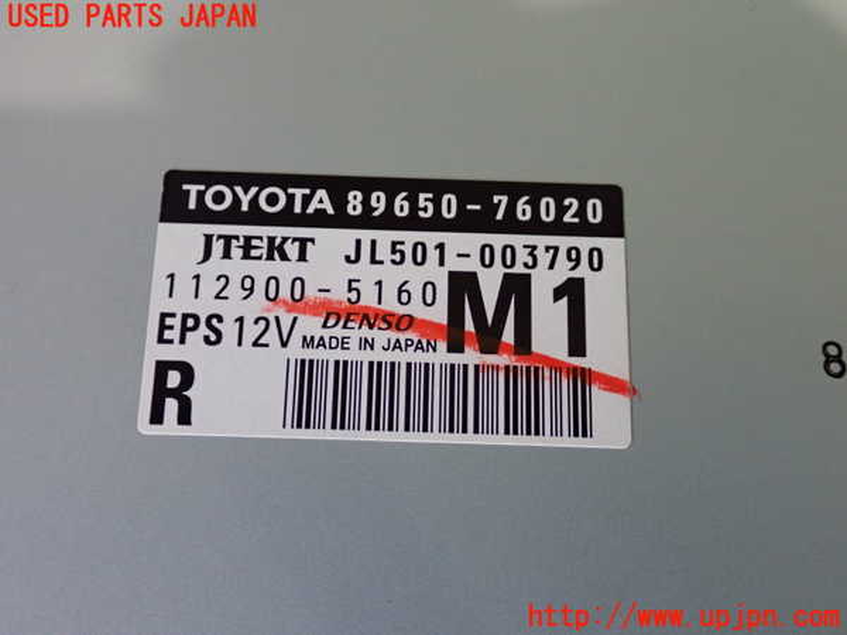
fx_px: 1003
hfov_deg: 45.8
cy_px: 318
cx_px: 424
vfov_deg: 35.1
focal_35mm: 41
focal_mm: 7.31
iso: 640
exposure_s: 1/40
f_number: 2.8
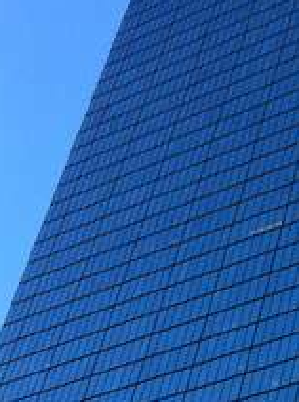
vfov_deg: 14.7
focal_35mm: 133
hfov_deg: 10.4
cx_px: 558
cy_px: 358
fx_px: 1540
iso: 80
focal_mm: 3.85
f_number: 2.8
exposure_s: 1/222
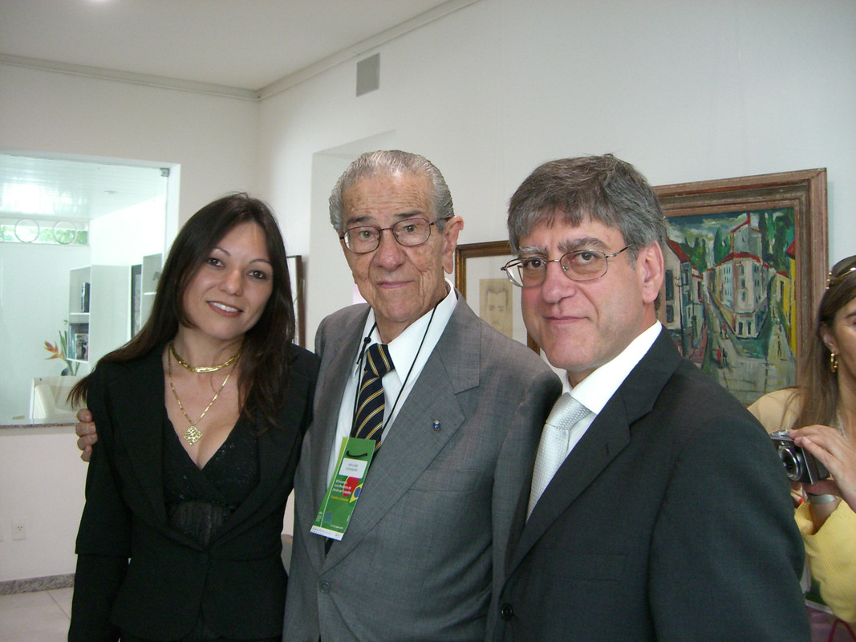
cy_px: 321
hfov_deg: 49.0
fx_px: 940
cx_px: 428
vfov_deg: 37.7
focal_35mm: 38
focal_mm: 6.2
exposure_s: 1/80
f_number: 2.7
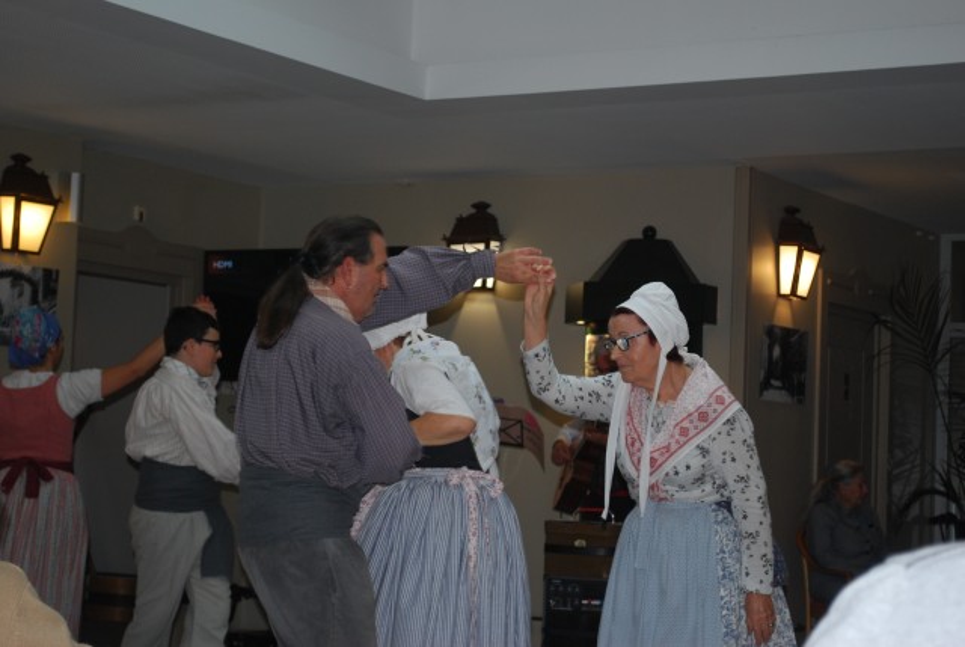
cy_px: 324
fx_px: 2014
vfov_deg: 18.2
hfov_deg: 26.9
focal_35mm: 75
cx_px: 482
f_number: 5.6
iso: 360
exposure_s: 1/60
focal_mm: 50
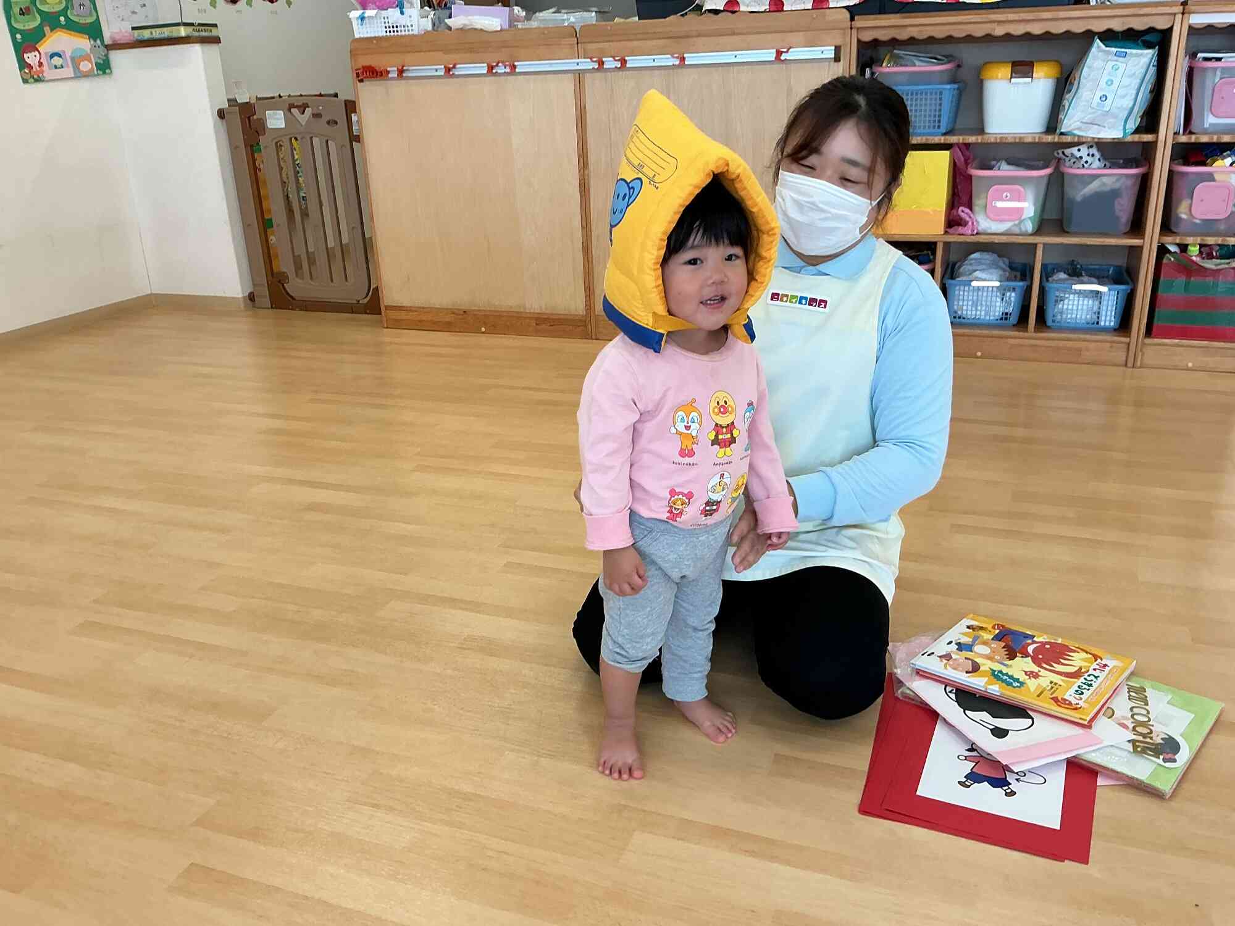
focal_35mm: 29
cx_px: 618
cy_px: 463
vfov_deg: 48.2
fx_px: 1035
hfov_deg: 61.7
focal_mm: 3
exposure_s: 1/120
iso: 25
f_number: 1.8
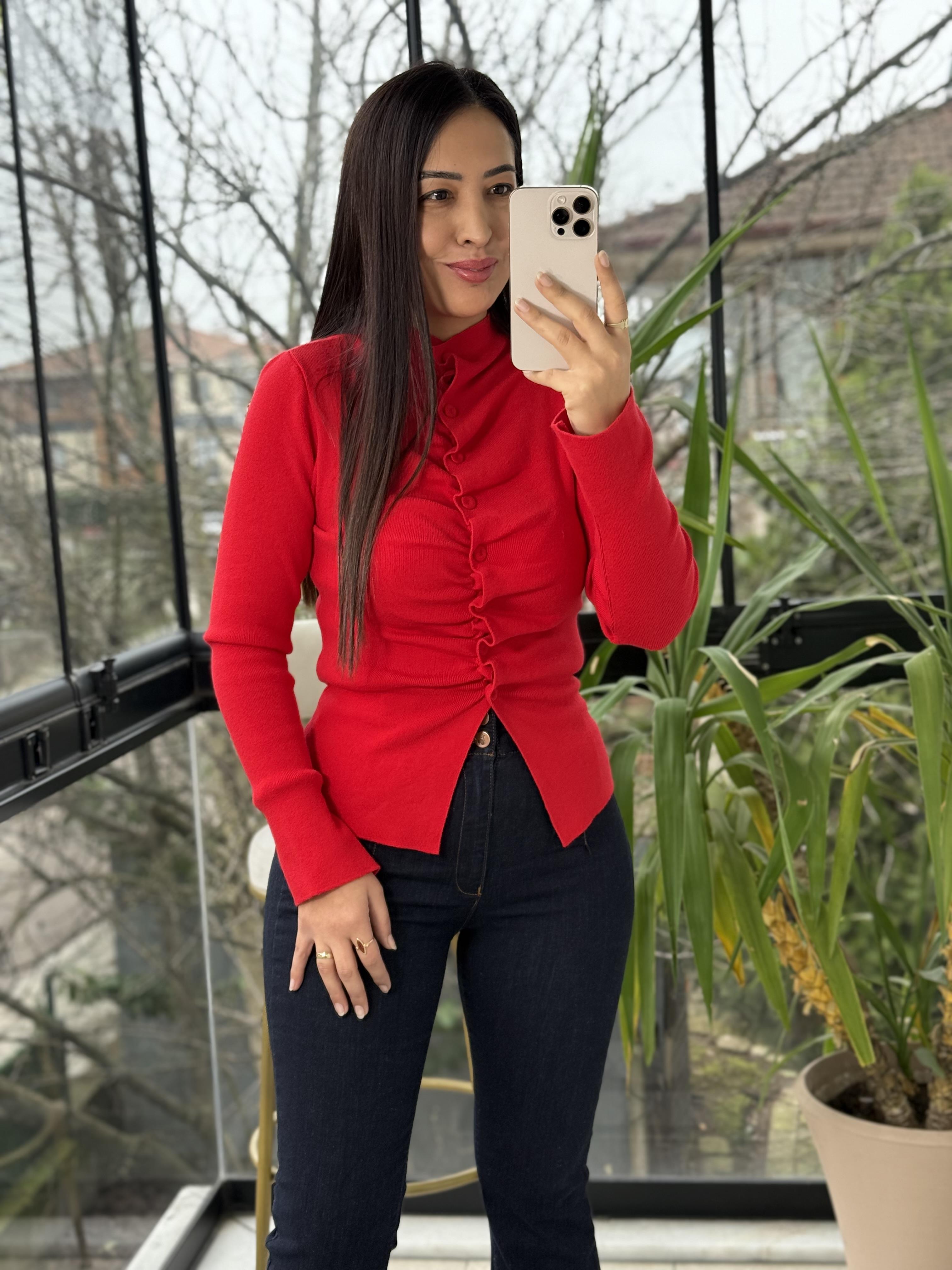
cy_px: 635
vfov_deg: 39.7
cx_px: 476
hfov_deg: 30.3
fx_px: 1760
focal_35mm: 48
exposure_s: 1/186
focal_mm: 6.76
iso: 125
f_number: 1.78
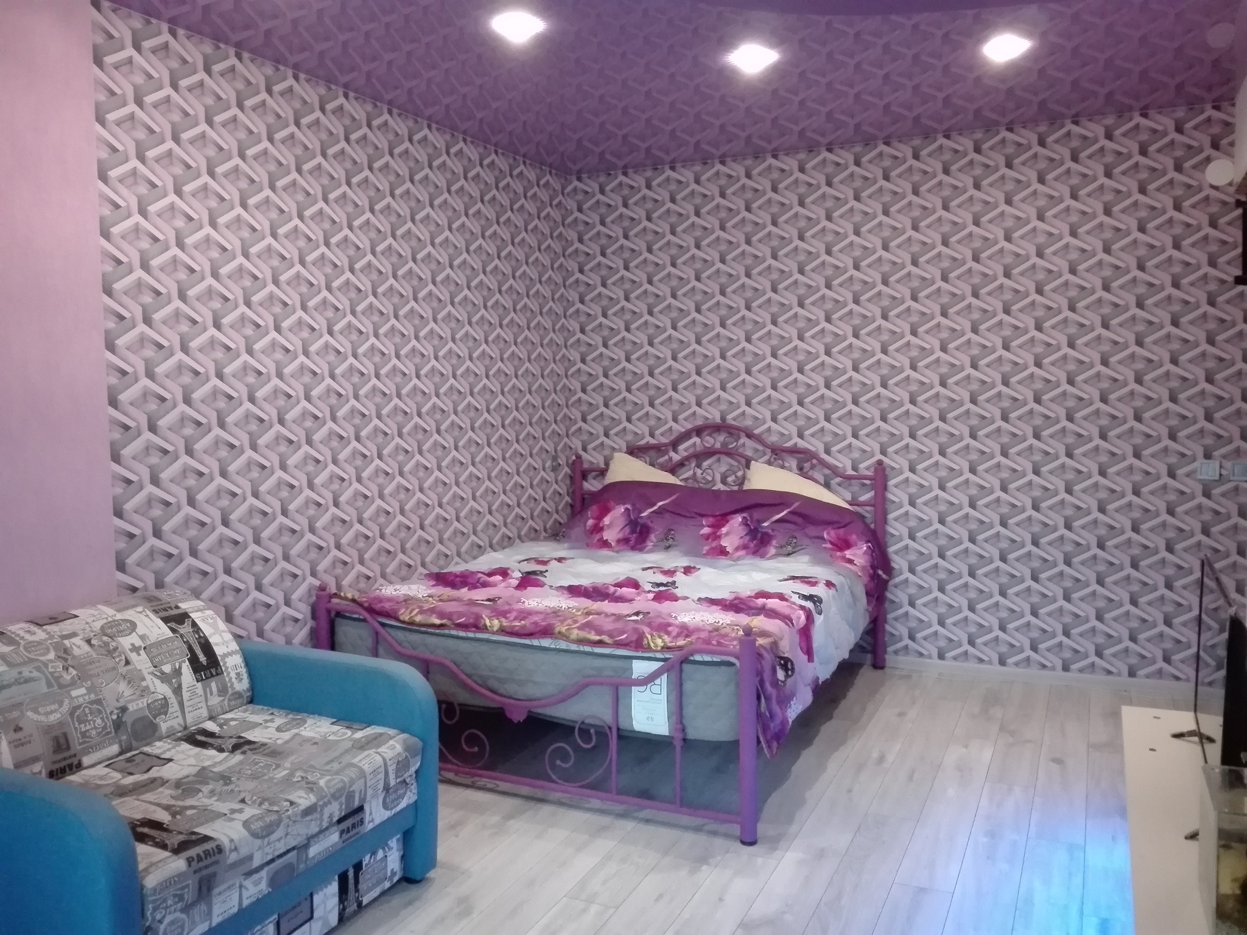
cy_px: 468
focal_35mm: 27
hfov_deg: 65.3
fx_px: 973
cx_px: 624
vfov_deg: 51.4
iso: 1660
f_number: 2
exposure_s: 1/30
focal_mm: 3.79
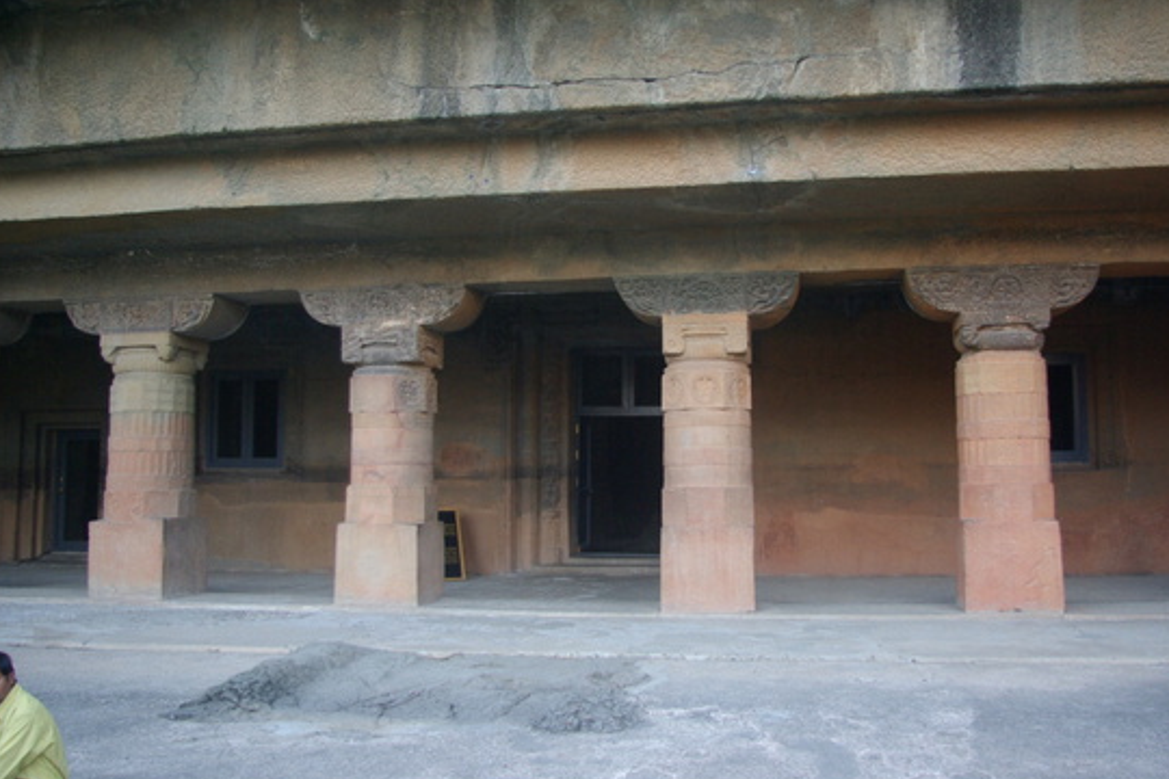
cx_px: 634
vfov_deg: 41.1
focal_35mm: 32
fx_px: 1039
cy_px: 373
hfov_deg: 58.6
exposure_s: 1/30
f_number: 3.5
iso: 400
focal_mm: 18
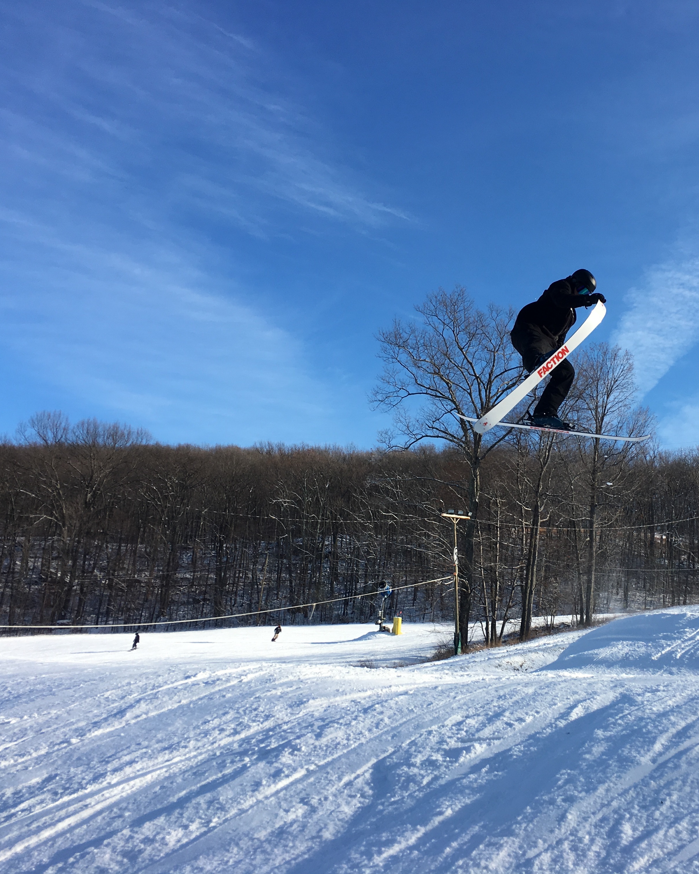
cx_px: 497
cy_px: 438
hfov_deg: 38.5
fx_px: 983
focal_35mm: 38
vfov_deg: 47.9
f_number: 2.2
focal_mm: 4.15
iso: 25
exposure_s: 1/1326
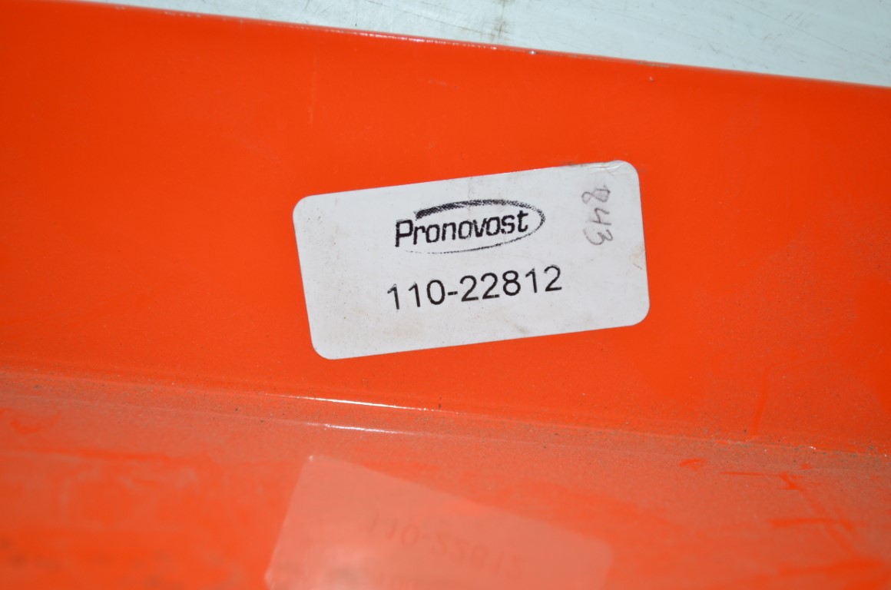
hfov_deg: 33.5
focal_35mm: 60
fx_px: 1482
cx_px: 446
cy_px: 295
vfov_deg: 22.5
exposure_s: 1/60
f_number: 5.3
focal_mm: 40
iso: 560
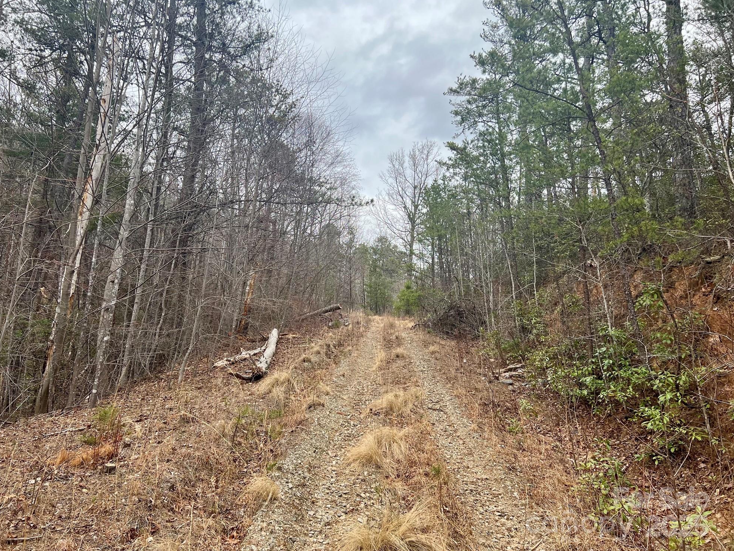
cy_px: 271
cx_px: 355
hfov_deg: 65.3
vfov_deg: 51.4
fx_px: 573
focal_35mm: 27
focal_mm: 5.7
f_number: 1.5
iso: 50
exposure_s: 1/358
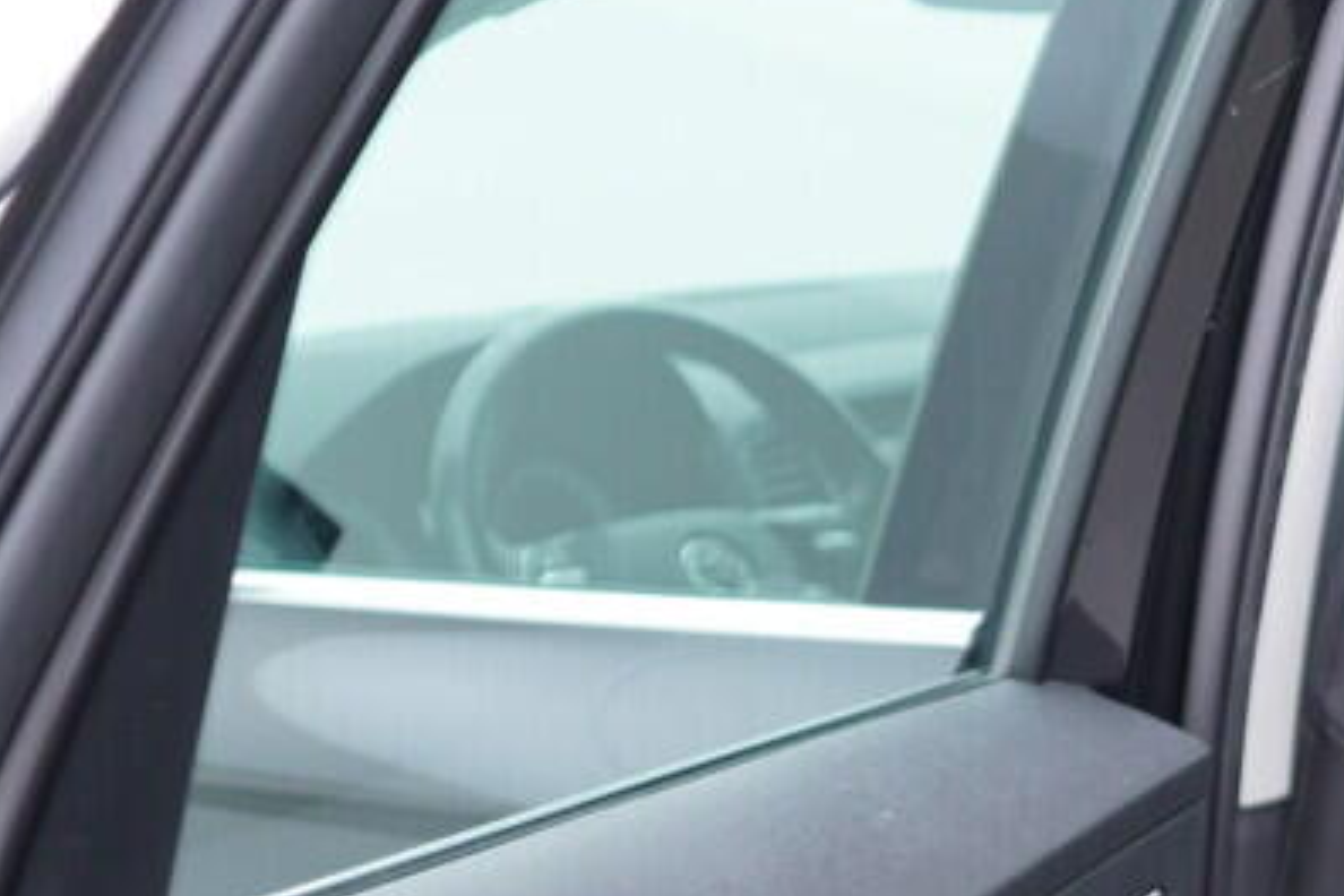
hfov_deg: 20.9
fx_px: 3472
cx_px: 1449
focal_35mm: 93
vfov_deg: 14.4
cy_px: 921
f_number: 2.8
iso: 200
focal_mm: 24
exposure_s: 1/40
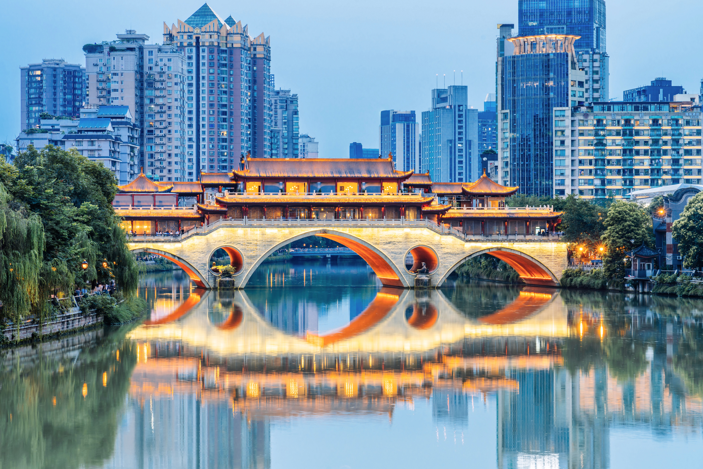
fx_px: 2051
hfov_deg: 19.5
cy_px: 234
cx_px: 352
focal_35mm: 105
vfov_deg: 13.0
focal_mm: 105
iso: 100
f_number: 13
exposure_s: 2
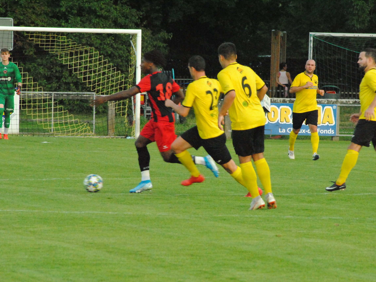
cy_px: 141
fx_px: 4225
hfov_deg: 5.1
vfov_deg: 3.8
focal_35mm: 389
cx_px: 188
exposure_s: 1/320
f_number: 11
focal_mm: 240
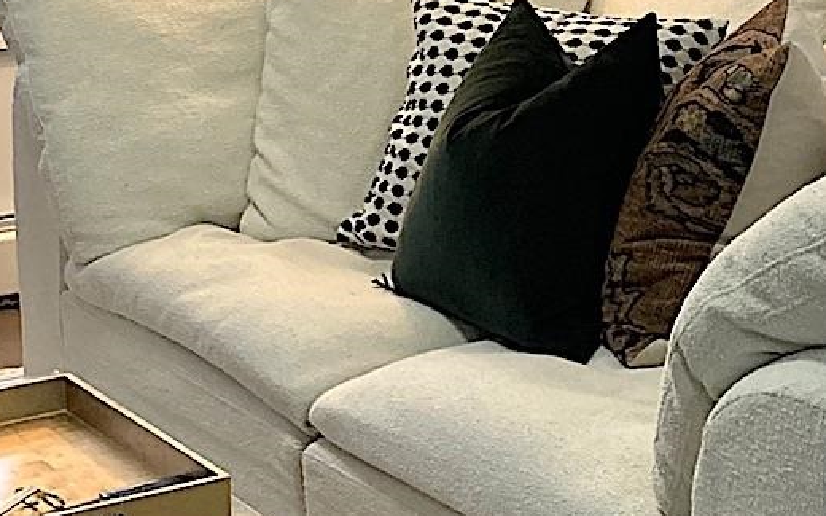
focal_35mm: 103
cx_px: 600
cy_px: 6
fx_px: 2318
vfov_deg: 12.5
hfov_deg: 20.1
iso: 125
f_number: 1.8
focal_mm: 3.99
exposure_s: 1/60
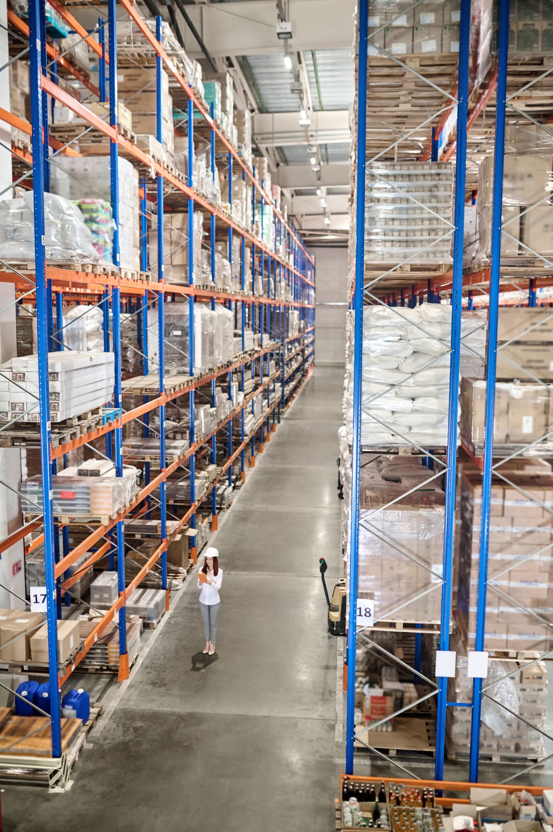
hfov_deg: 37.8
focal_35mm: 35
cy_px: 416
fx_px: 808
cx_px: 276
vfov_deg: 54.5
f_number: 2
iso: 800
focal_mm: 35
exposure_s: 1/100
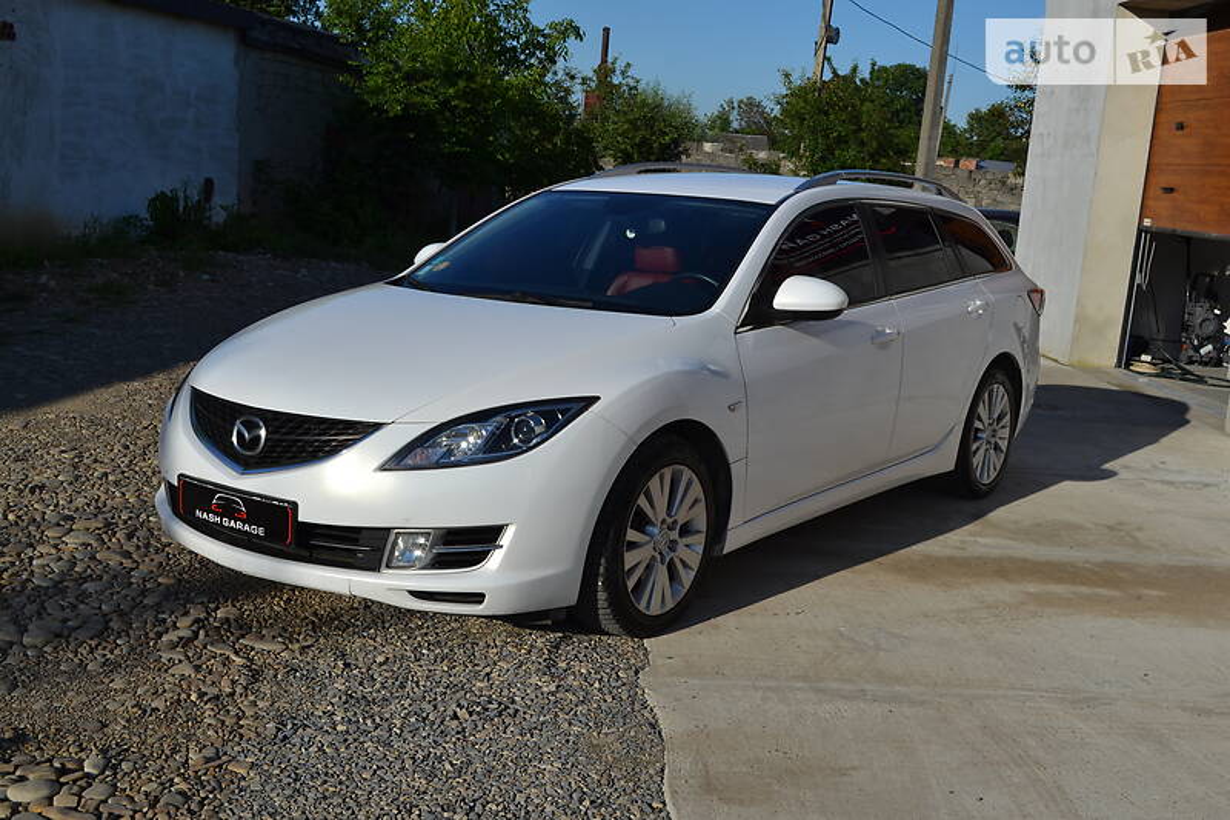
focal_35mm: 39
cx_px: 615
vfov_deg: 34.2
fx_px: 1332
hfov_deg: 49.6
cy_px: 410
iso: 100
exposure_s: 1/320
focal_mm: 26
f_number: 9
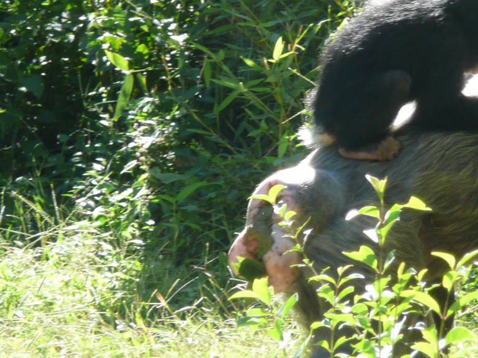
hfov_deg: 3.5
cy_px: 76
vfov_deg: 2.6
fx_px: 7926
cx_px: 363
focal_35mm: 574
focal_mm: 46
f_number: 4.9
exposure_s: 1/125
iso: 160
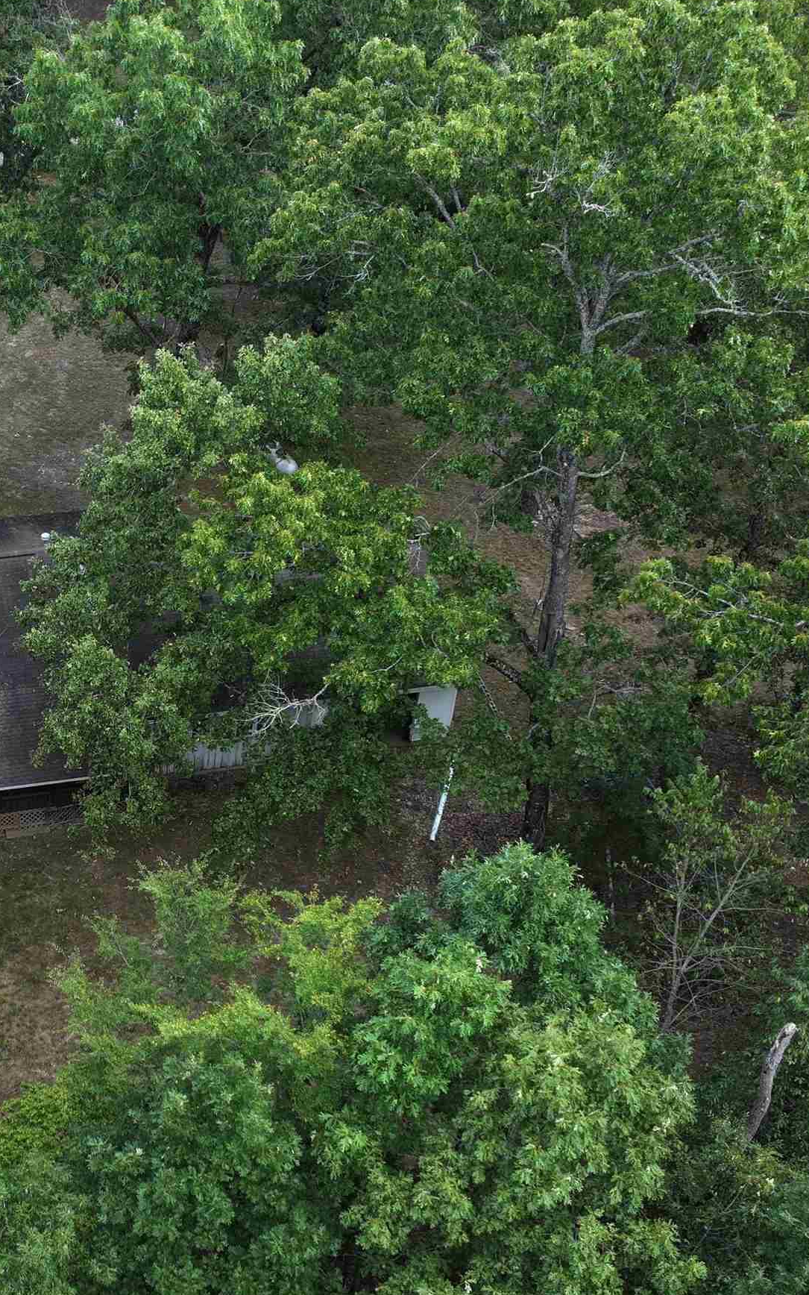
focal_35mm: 45
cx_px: 44
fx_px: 1587
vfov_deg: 44.1
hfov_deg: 27.3
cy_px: 776
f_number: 2.8
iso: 100
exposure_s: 1/50
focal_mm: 12.29
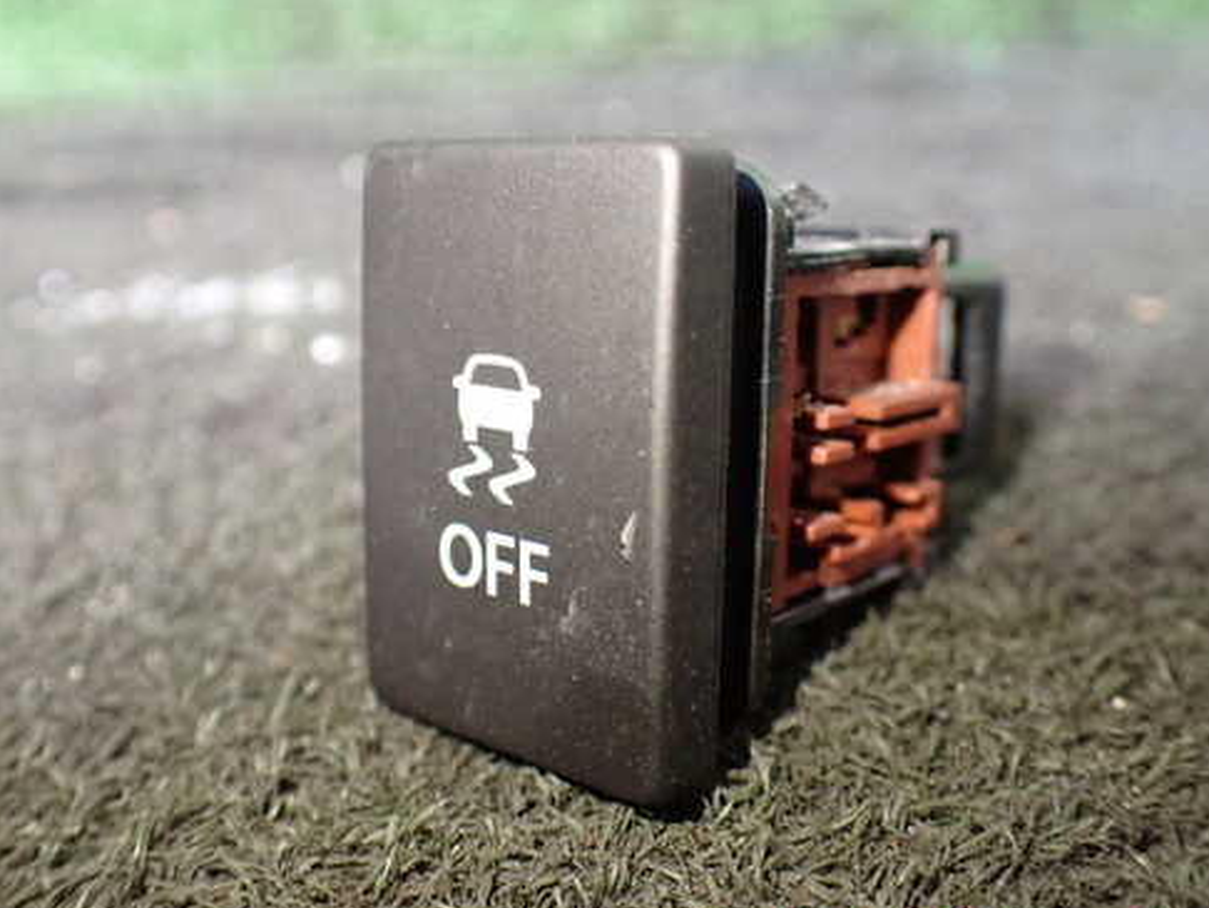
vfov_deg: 38.7
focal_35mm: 37
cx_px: 602
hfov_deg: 50.1
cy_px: 410
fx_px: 1293
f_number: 2.3
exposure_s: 1/80
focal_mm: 5.4
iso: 800
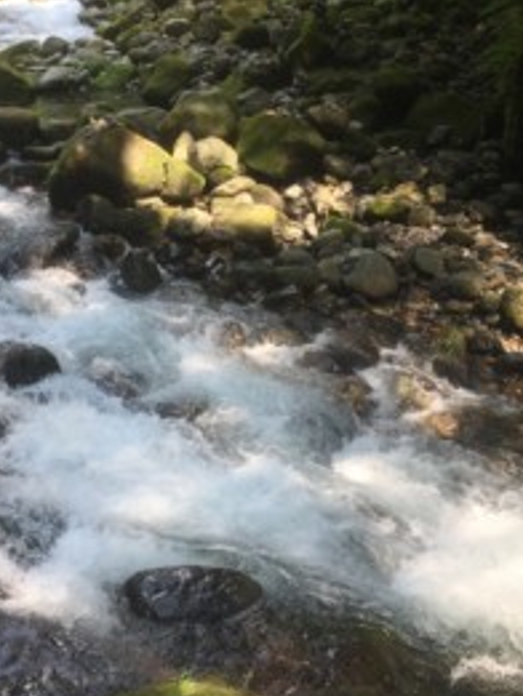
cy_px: 291
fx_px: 1006
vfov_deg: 38.1
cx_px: 205
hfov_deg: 29.0
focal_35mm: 50
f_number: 2.2
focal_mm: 4.15
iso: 32
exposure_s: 1/240
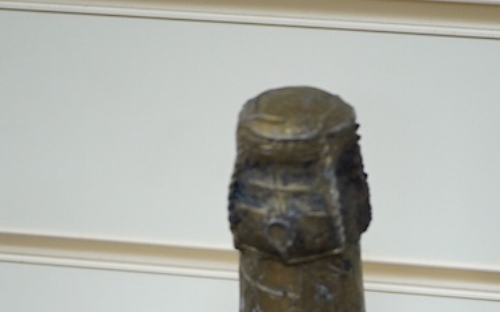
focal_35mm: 111
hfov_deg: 18.6
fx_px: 1512
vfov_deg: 11.2
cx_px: 397
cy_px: 488
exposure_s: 1/125
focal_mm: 30
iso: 1250
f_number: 5.6
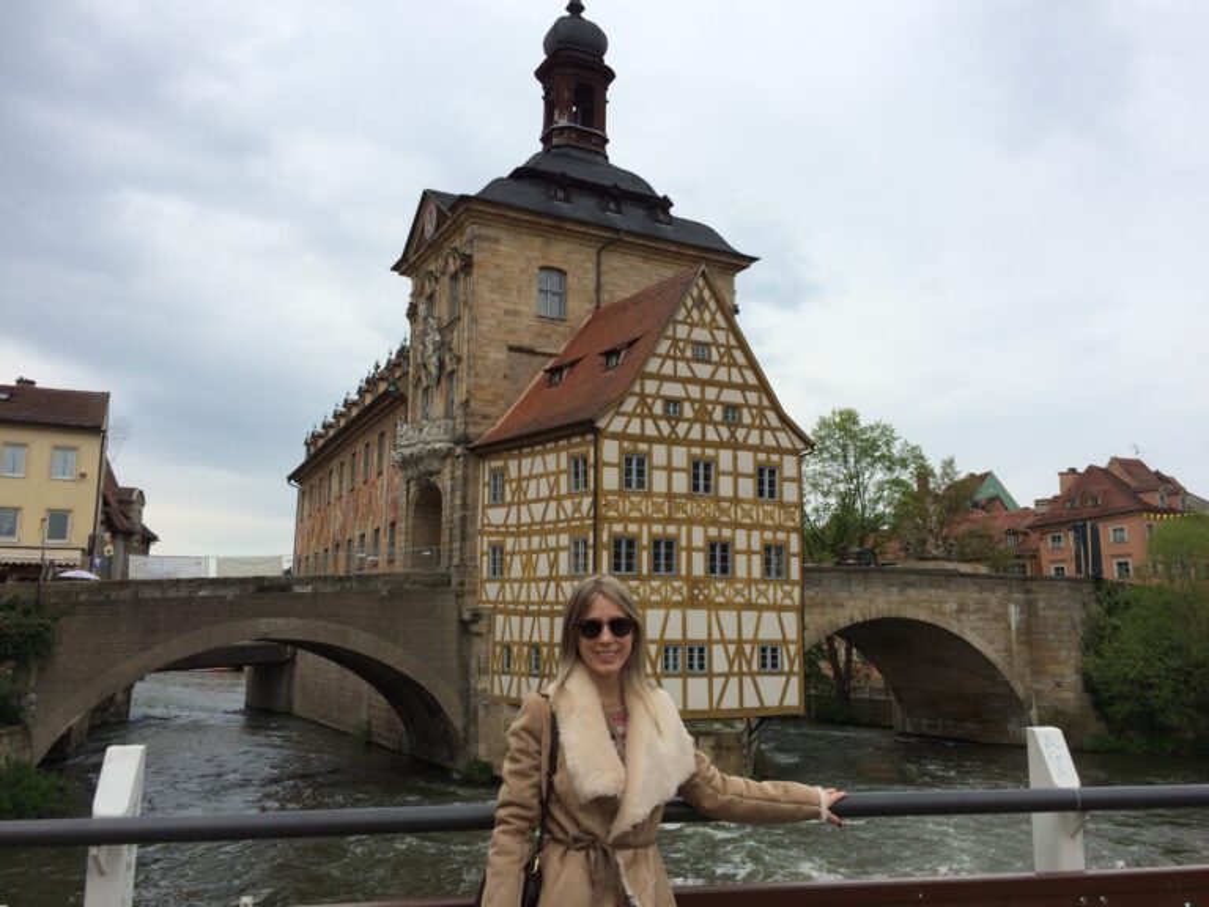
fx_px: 1013
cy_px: 454
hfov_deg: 61.7
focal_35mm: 29
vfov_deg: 48.2
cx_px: 604
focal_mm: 4.15
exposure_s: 1/1001
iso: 32
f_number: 2.2
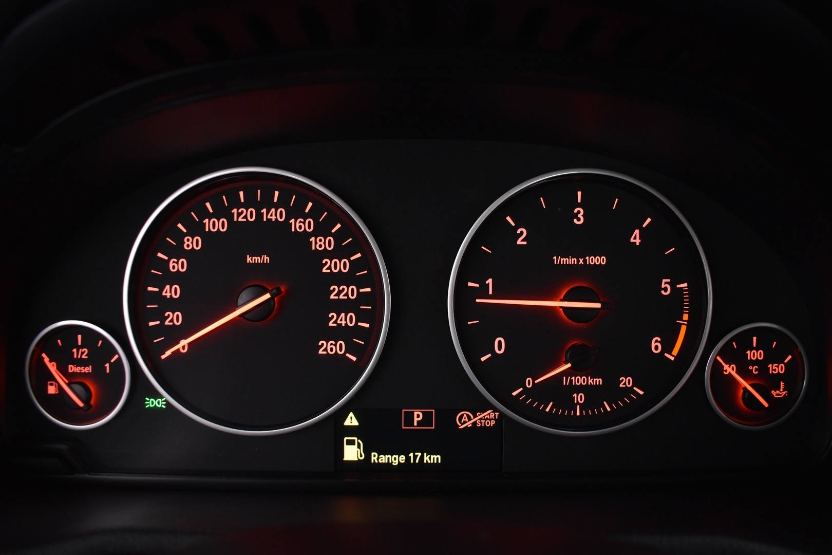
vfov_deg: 47.9
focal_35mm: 27
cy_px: 278
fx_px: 624
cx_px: 416
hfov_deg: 67.4
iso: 2000
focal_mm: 18
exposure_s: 1/30
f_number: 3.5
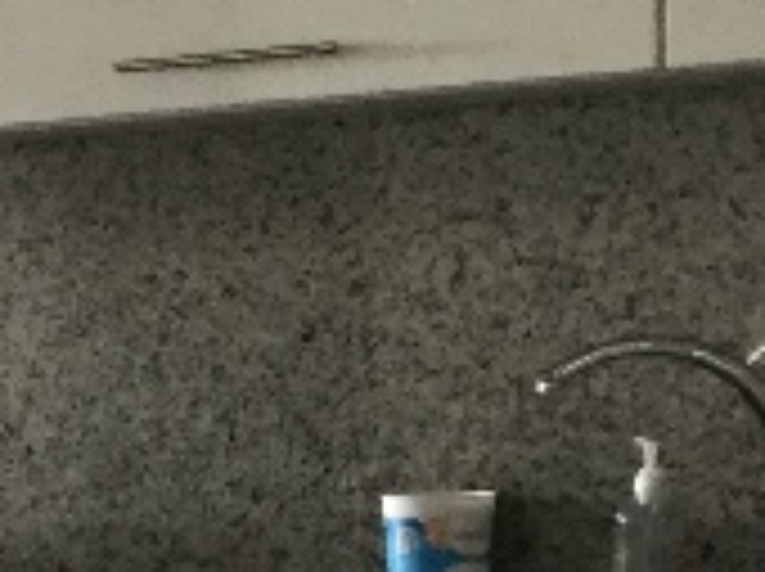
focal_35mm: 187
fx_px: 4127
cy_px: 752
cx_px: -954
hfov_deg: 9.6
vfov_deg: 7.8
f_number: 2.4
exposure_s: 1/30
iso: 100
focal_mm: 3.3
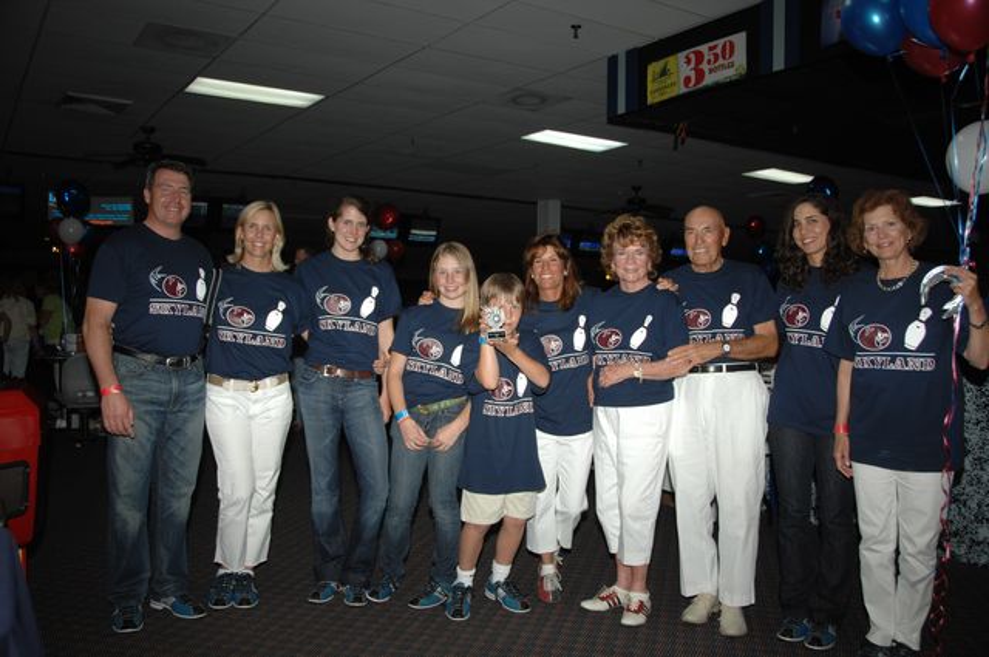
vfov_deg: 43.5
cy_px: 328
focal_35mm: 30
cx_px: 494
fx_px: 823
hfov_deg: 62.0
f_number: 3.5
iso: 200
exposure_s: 1/125
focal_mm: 20
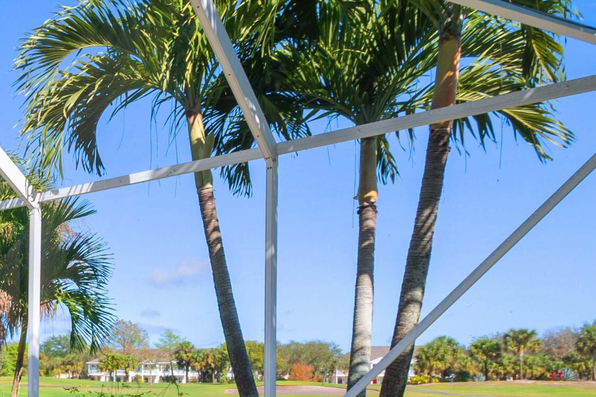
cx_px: -99
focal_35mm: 40
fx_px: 662
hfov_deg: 37.9
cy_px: 386
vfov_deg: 31.2
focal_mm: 10
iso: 100
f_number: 8
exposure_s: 1/160
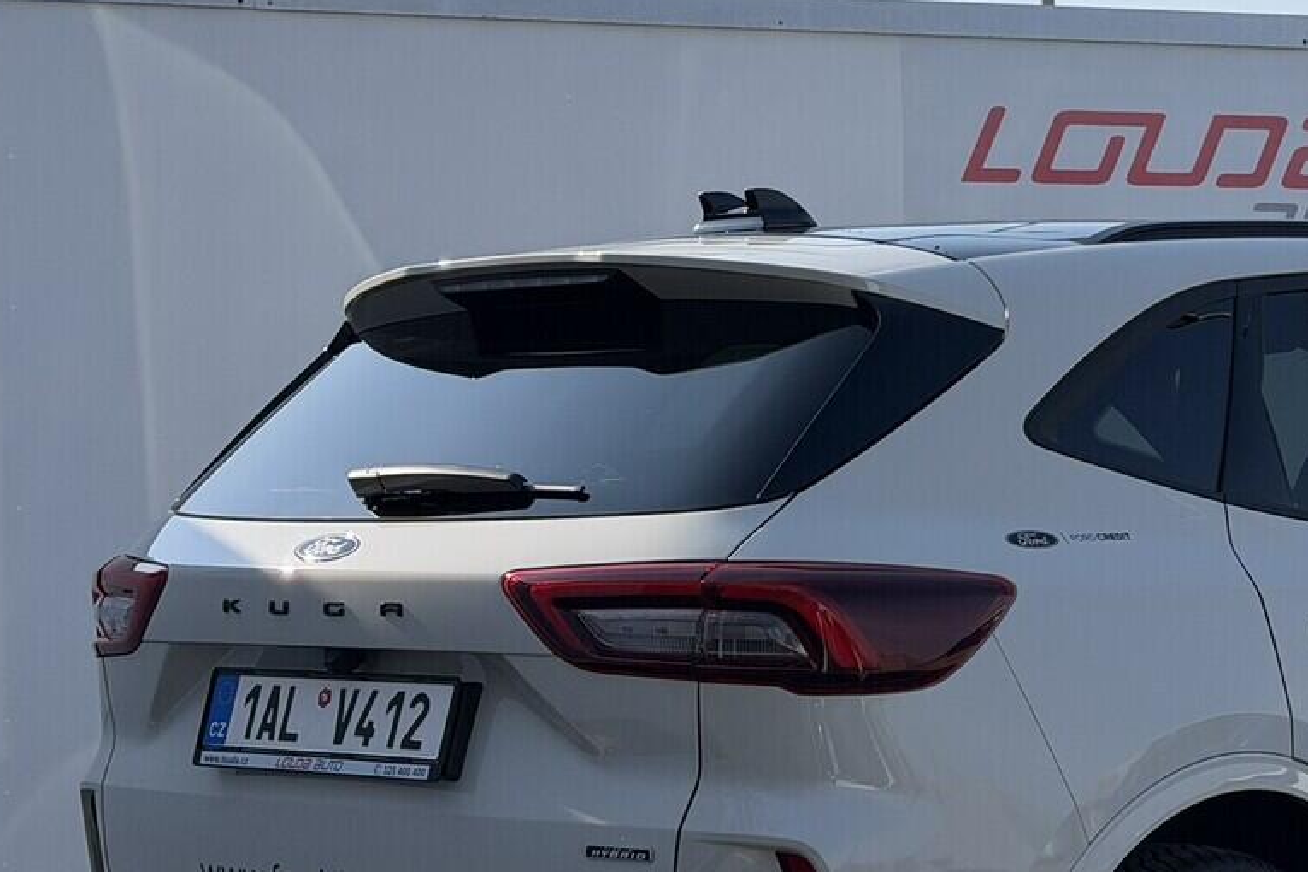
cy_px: 523
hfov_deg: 21.3
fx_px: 3415
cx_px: 1152
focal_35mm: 94
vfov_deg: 14.5
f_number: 1.78
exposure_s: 1/4329
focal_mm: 6.76
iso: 64
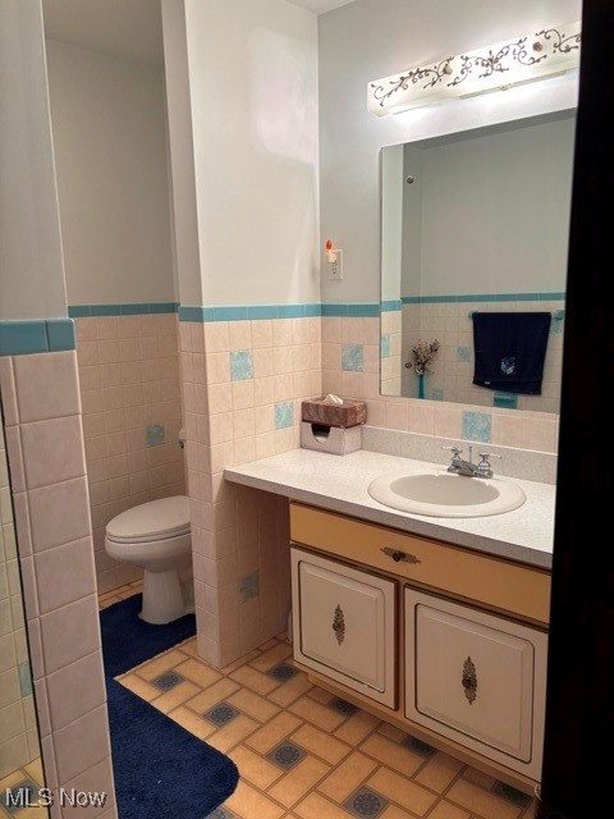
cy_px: 410
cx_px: 307
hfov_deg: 53.1
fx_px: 615
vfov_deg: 67.3
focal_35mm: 26
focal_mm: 5.96
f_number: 1.6
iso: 100
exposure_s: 1/60
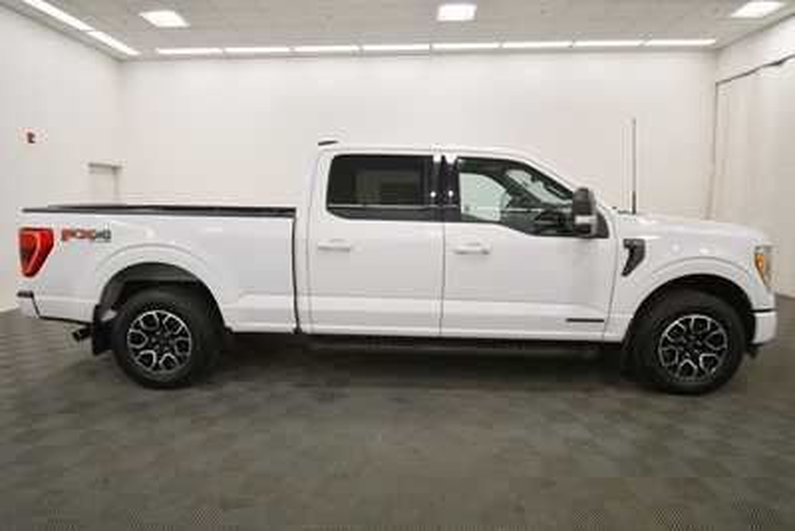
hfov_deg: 86.9
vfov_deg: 64.6
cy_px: 266
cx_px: 398
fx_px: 420
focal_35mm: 19
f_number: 5
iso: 720
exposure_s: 1/250
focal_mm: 13
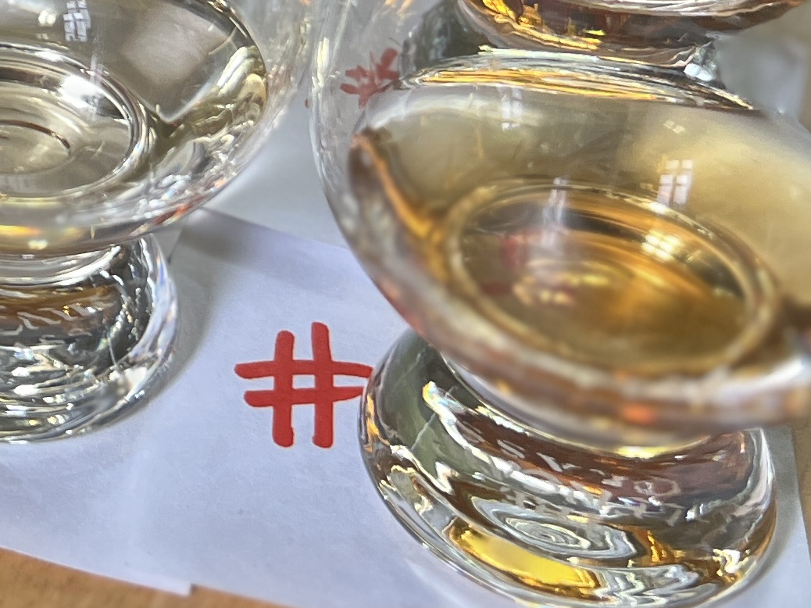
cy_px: -213
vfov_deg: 14.0
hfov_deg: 17.5
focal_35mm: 101
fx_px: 2366
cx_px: -403
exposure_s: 1/74
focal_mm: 5.7
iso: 125
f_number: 1.5
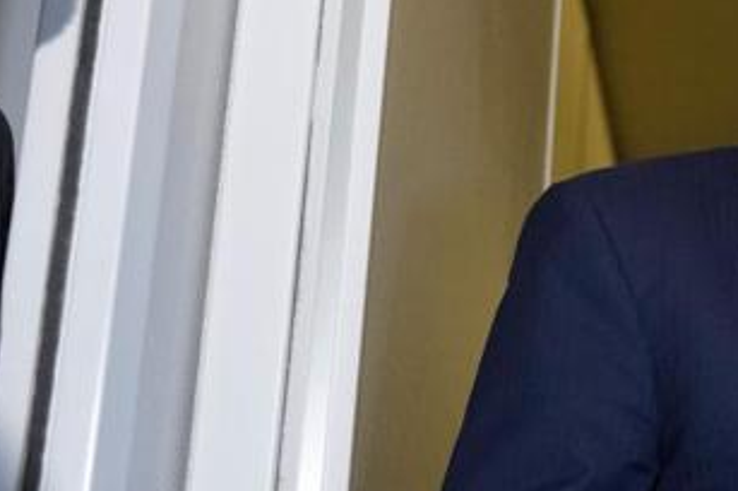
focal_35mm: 123
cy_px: 300
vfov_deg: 11.1
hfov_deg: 16.1
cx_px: 832
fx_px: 2519
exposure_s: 1/400
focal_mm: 49
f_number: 3.5
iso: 6400
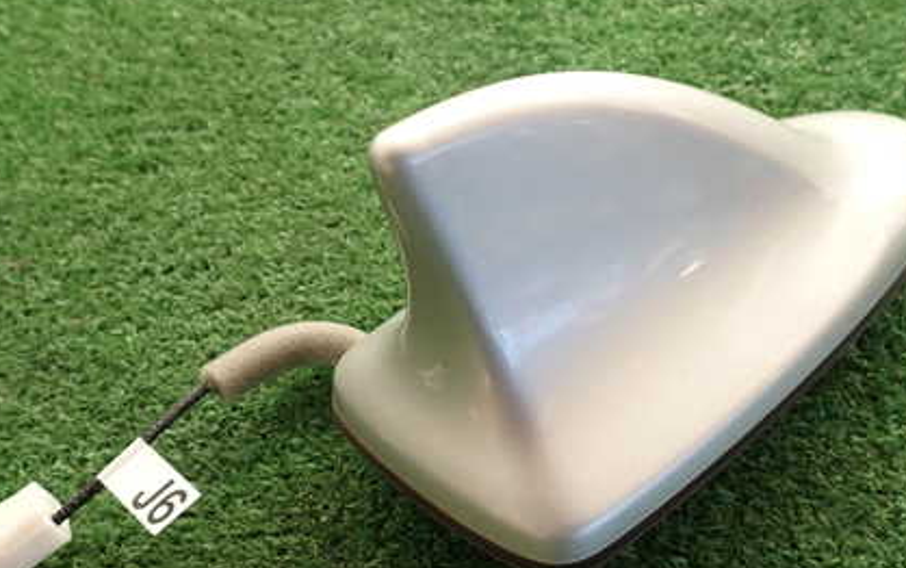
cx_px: 442
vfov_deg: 33.3
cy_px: 388
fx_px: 939
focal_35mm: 38
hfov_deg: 51.5
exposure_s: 1/125
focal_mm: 4.5
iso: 100
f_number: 2.8
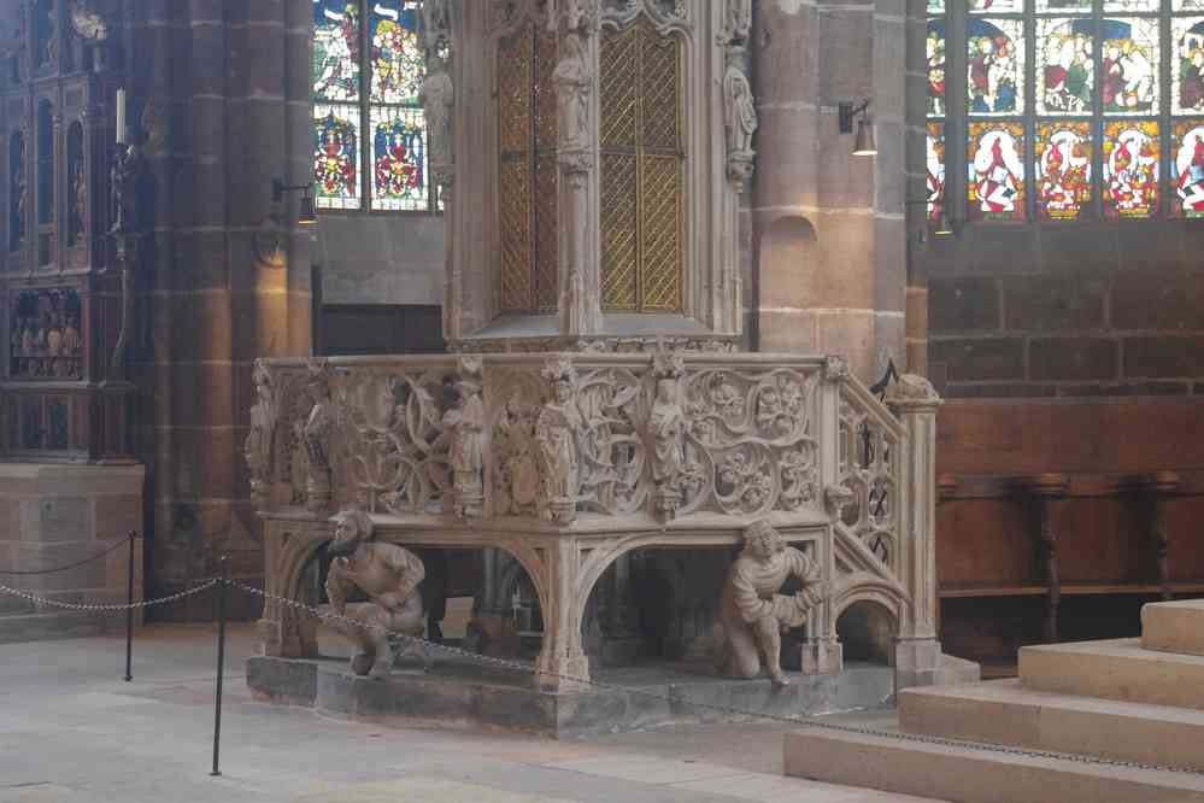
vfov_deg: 16.6
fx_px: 2759
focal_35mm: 82
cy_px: 402
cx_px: 602
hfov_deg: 24.6
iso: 3200
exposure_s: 1/20
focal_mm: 55
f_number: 5.6
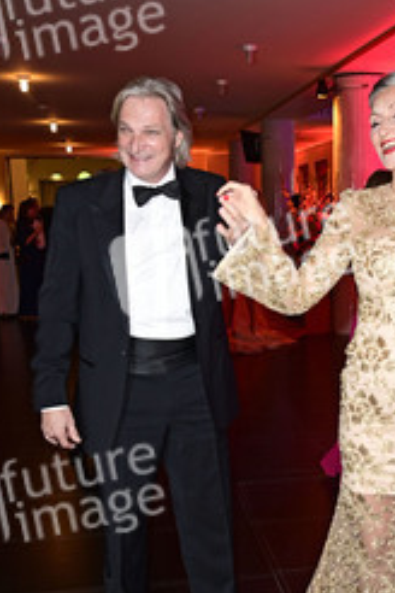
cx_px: 303
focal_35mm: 39
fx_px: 642
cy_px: 381
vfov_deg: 48.9
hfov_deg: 33.4
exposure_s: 1/60
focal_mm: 24
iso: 1600
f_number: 5
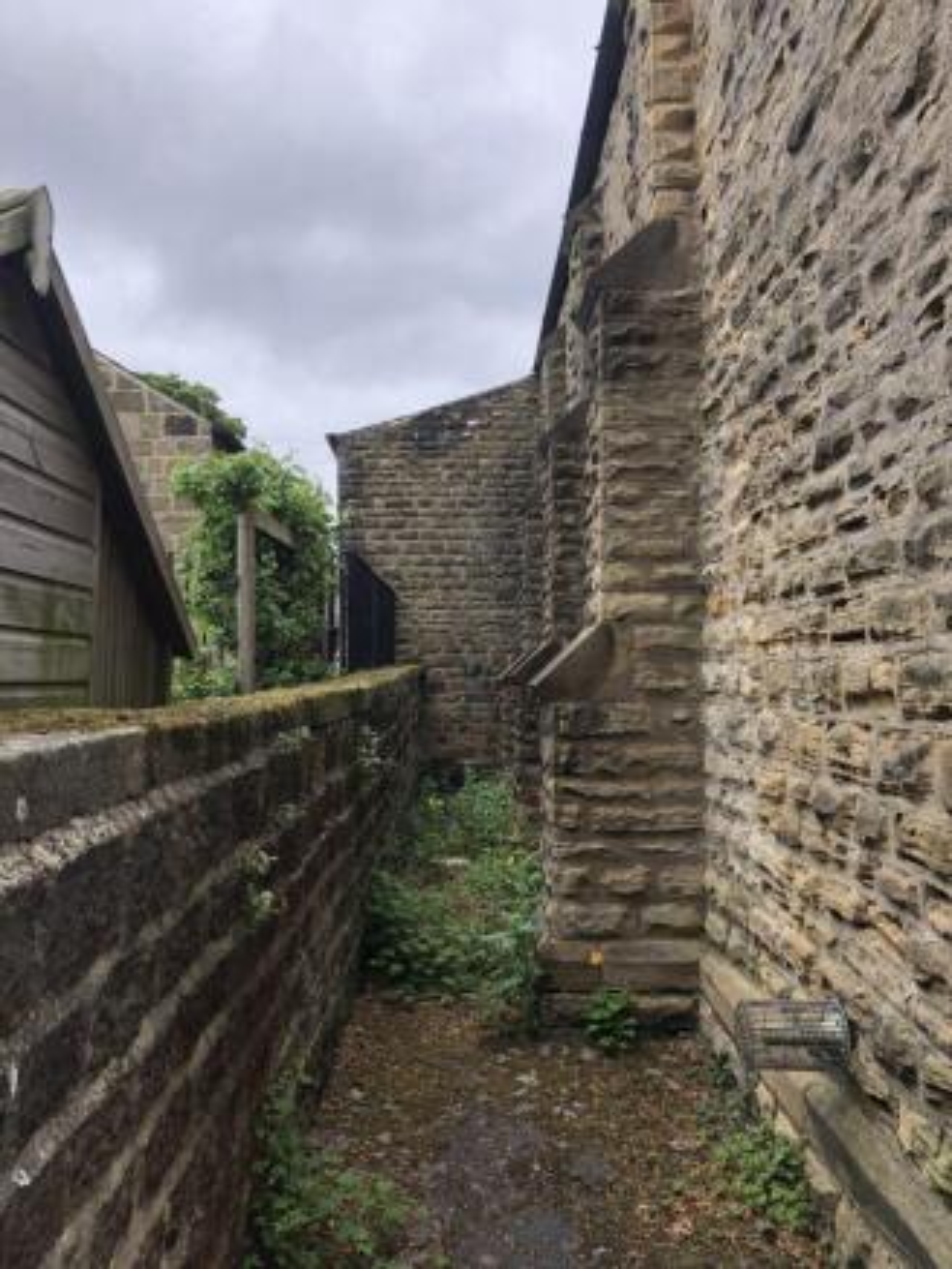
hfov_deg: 49.8
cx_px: 476
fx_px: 1026
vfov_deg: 63.4
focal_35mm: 28
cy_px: 634
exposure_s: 1/552
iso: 20
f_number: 1.8
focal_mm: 3.99
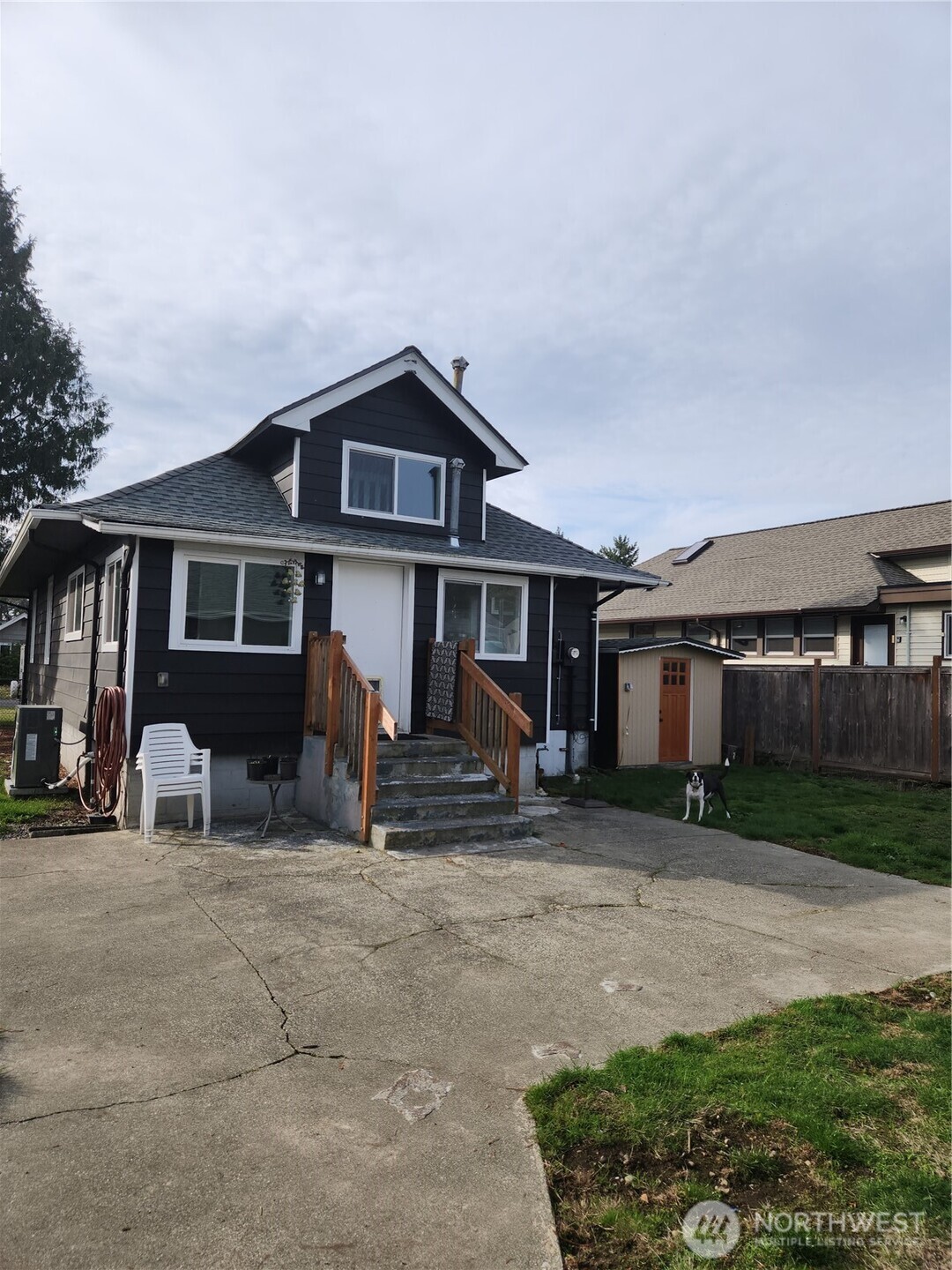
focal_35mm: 23
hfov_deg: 58.9
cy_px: 635
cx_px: 476
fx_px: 843
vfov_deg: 73.9
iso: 20
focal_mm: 5.4
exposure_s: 1/1186
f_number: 1.8
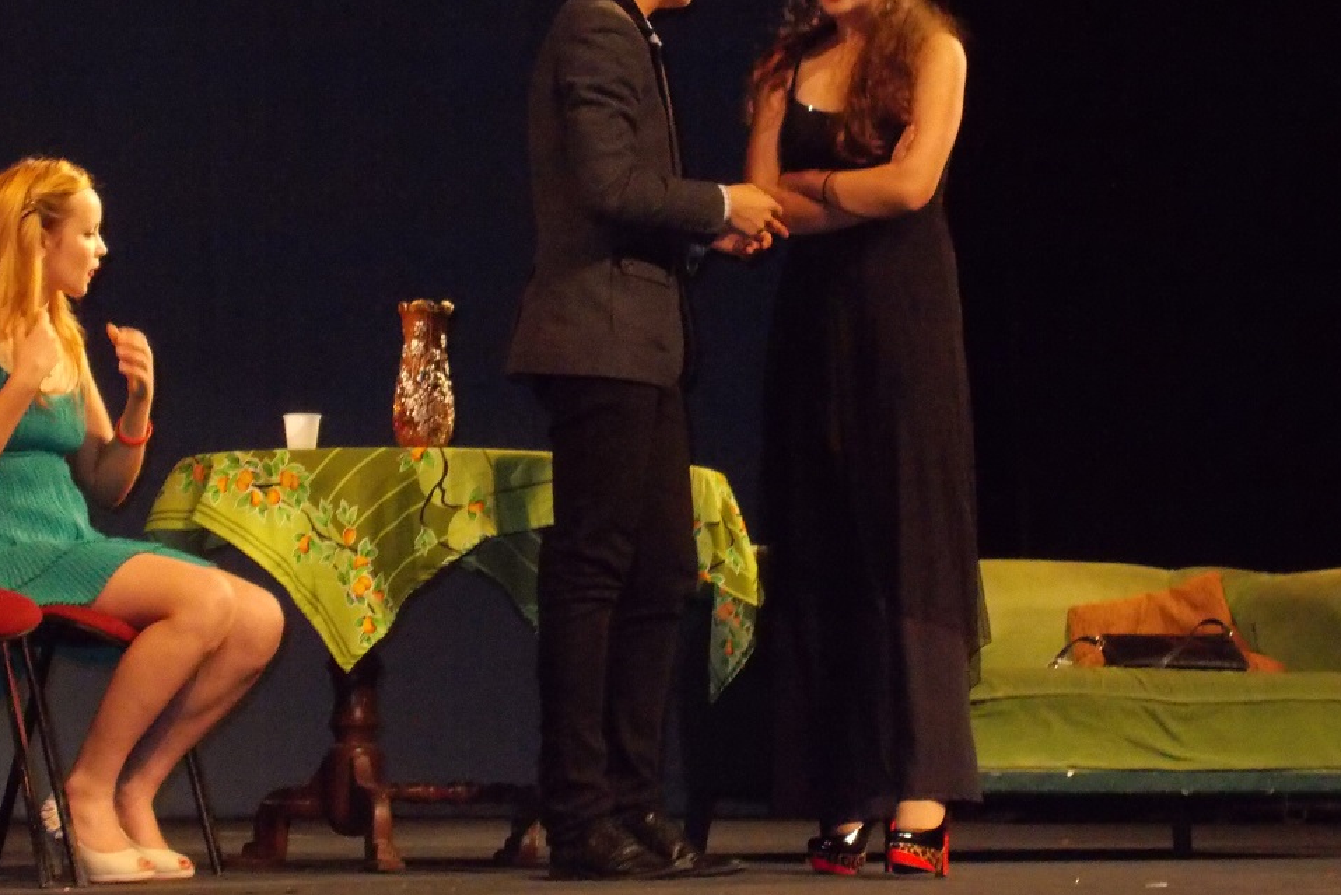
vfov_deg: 12.2
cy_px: 300
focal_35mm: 112
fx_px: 4172
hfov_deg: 18.2
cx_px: 554
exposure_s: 1/60
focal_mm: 15.4
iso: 800
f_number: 6.3
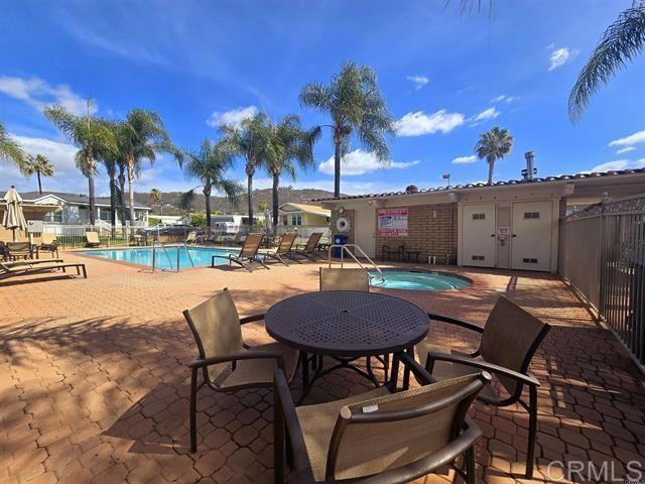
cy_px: 242
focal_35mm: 13
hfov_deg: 106.2
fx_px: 242
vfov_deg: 89.9
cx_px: 322
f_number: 2.2
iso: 50
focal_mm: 2.2
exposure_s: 1/2000
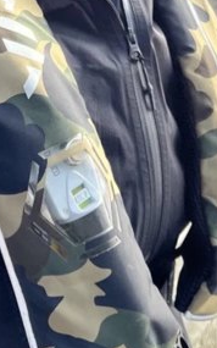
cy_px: -120
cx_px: 28
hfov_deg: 12.6
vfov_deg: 18.6
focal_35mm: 103
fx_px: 975
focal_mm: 5.1
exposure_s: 1/787
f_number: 1.6
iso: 50
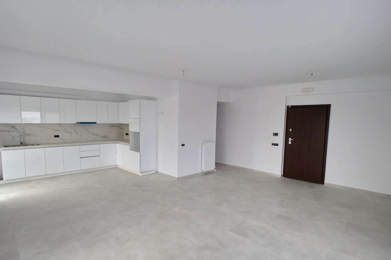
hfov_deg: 84.0
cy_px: 141
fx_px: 217
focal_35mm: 20
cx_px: 187
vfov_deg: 61.7
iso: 800
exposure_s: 1/200
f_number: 9
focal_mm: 17
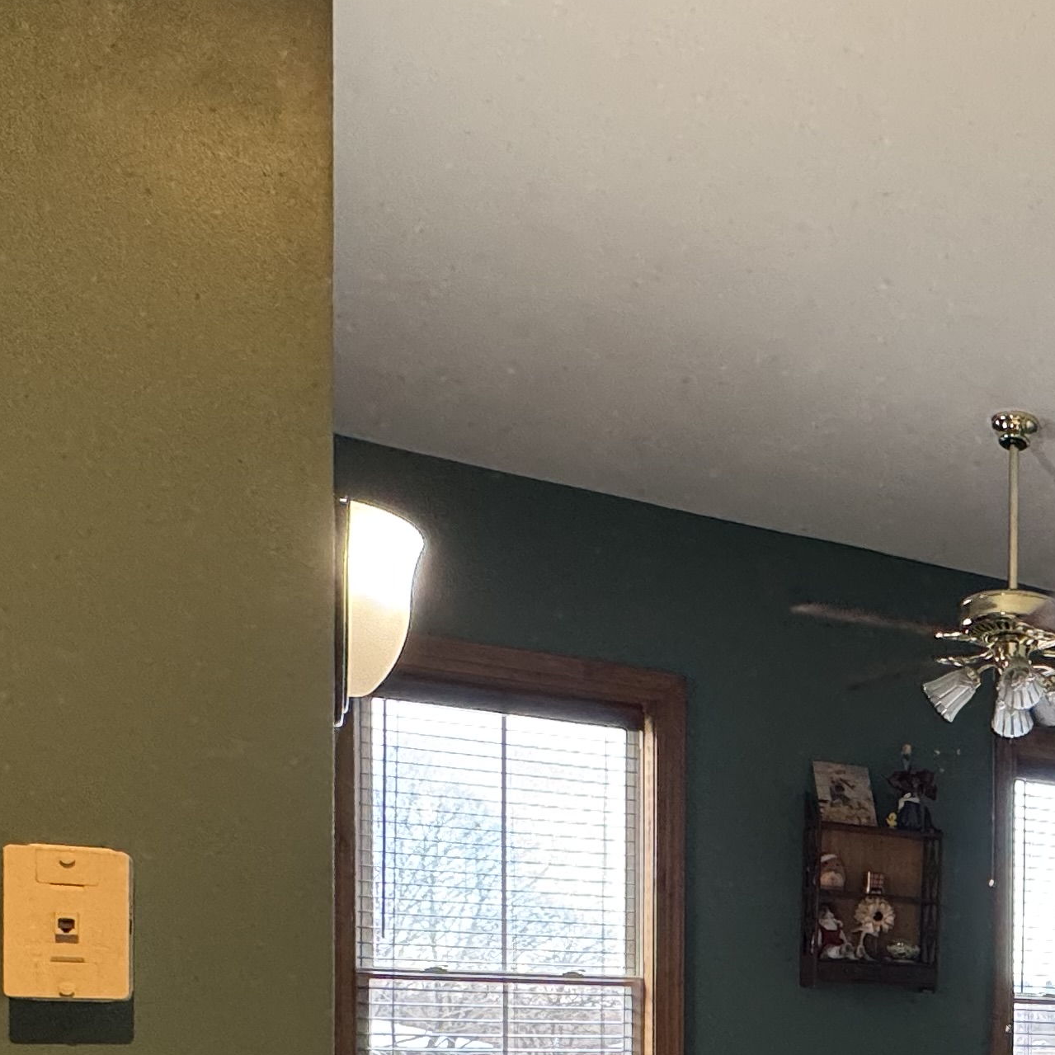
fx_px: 1345
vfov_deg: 37.9
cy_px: 1071
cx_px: 1105
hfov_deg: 37.3
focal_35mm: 39
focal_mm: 2.22
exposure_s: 1/60
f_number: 2.2
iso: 200
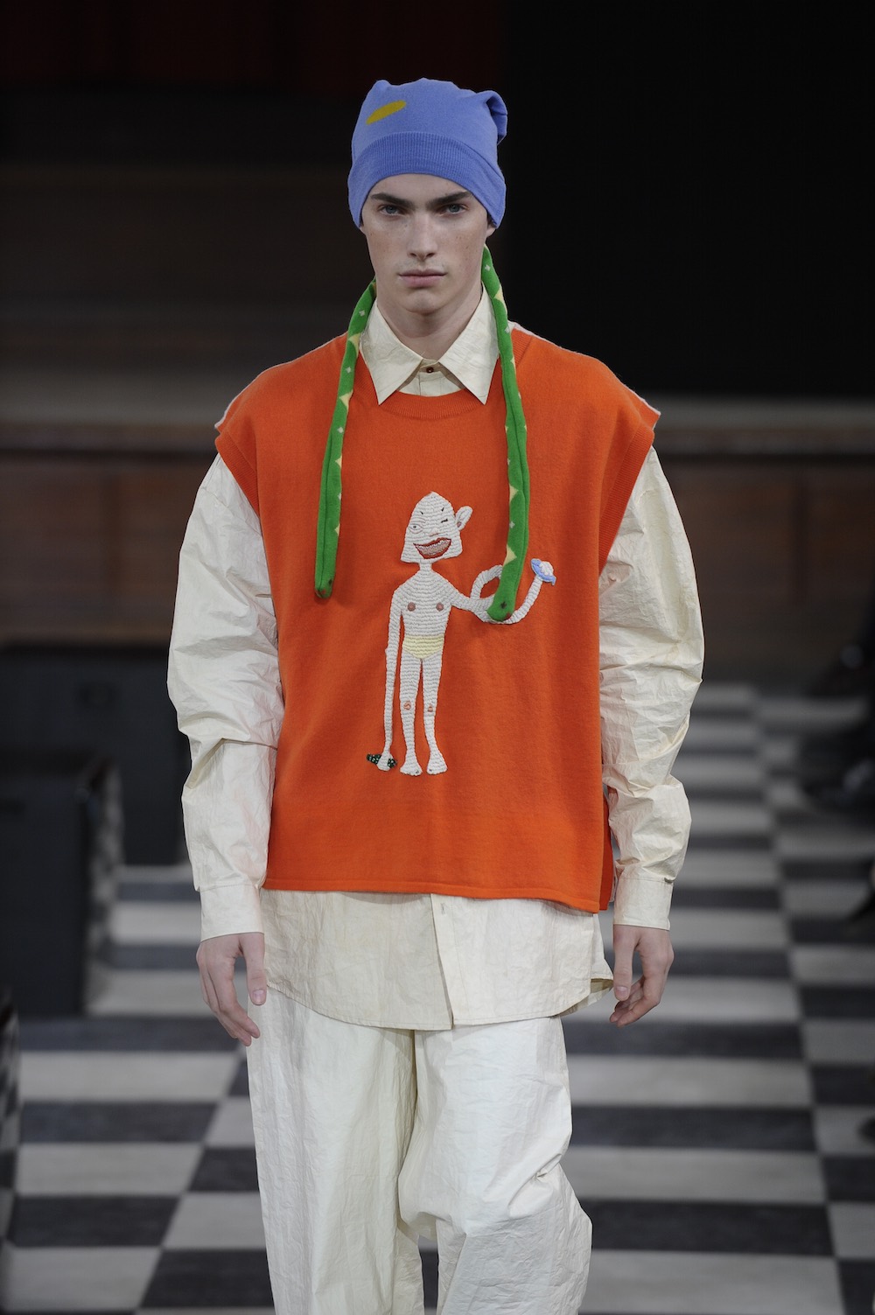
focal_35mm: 200
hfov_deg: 6.9
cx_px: 438
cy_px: 658
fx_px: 7301
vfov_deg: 10.3
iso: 1000
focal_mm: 200
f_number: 4
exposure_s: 1/500
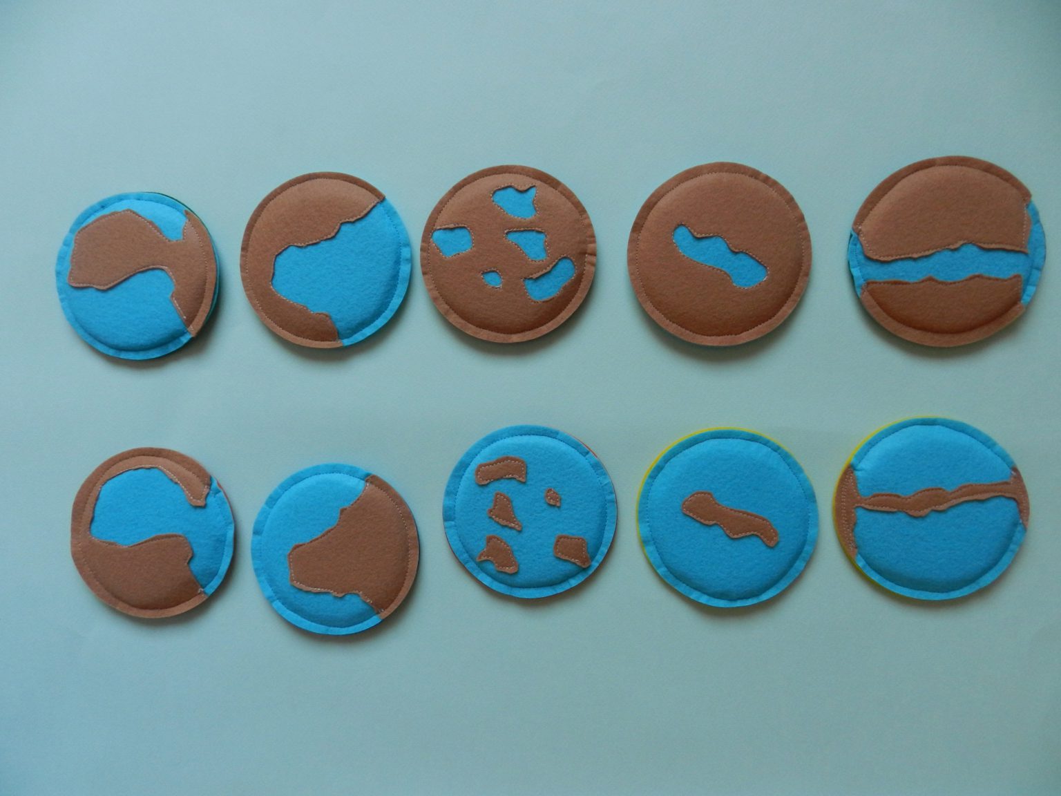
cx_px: 530
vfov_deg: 58.9
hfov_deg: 73.9
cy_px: 398
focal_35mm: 23
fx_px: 705
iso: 400
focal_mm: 4
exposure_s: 1/60
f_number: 3.4
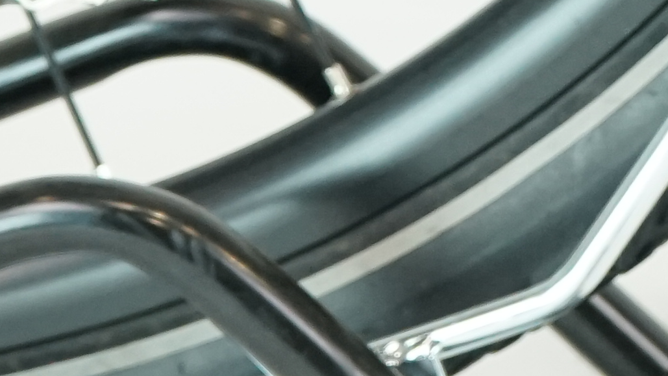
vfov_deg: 3.5
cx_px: 1006
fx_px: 5952
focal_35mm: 336
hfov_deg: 6.3
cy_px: -755
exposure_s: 1/200
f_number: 5.6
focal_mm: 55
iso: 2000
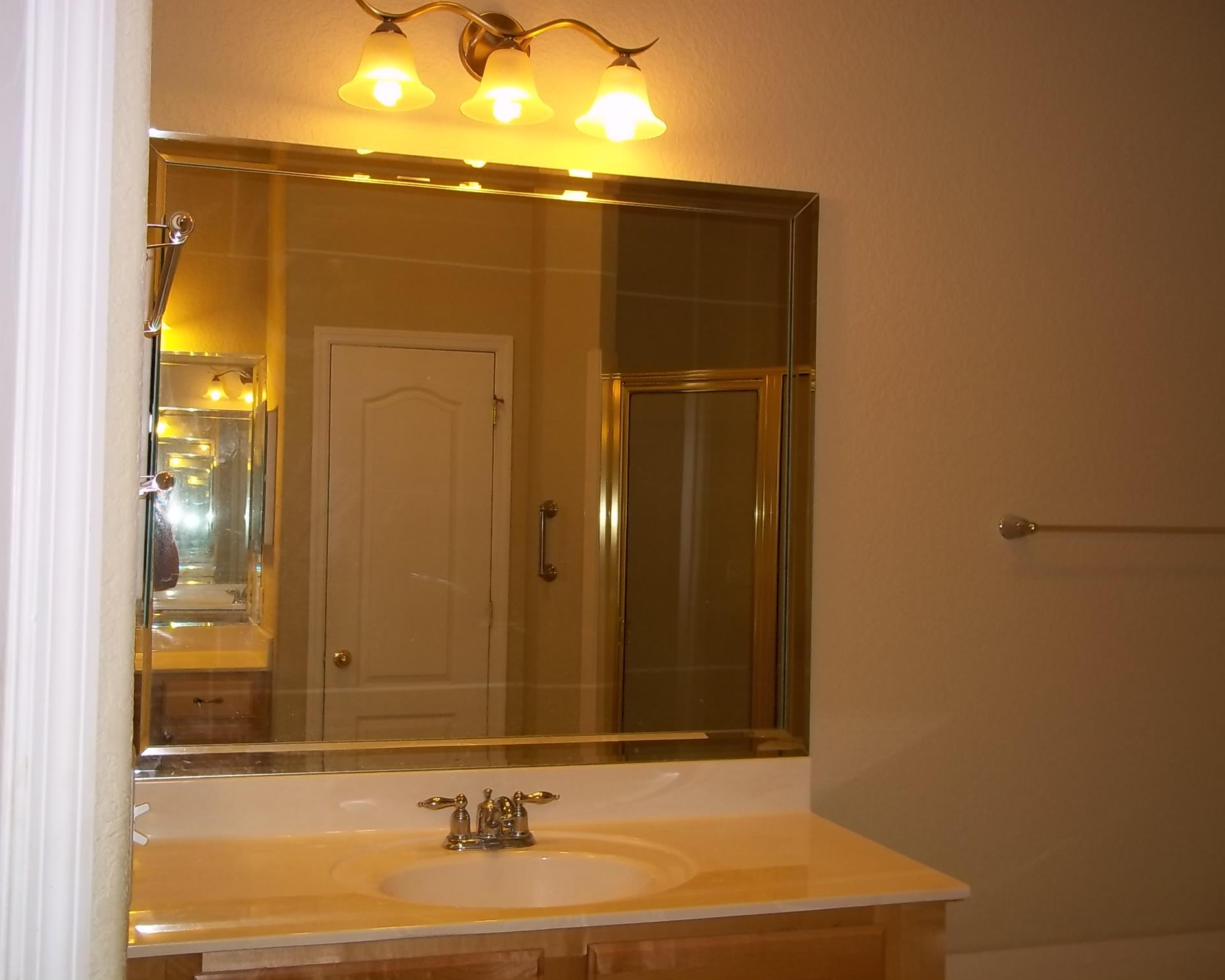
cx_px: 565
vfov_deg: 39.2
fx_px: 1378
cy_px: 492
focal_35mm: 38
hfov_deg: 47.9
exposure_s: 1/30
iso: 80
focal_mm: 6.5
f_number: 3.1
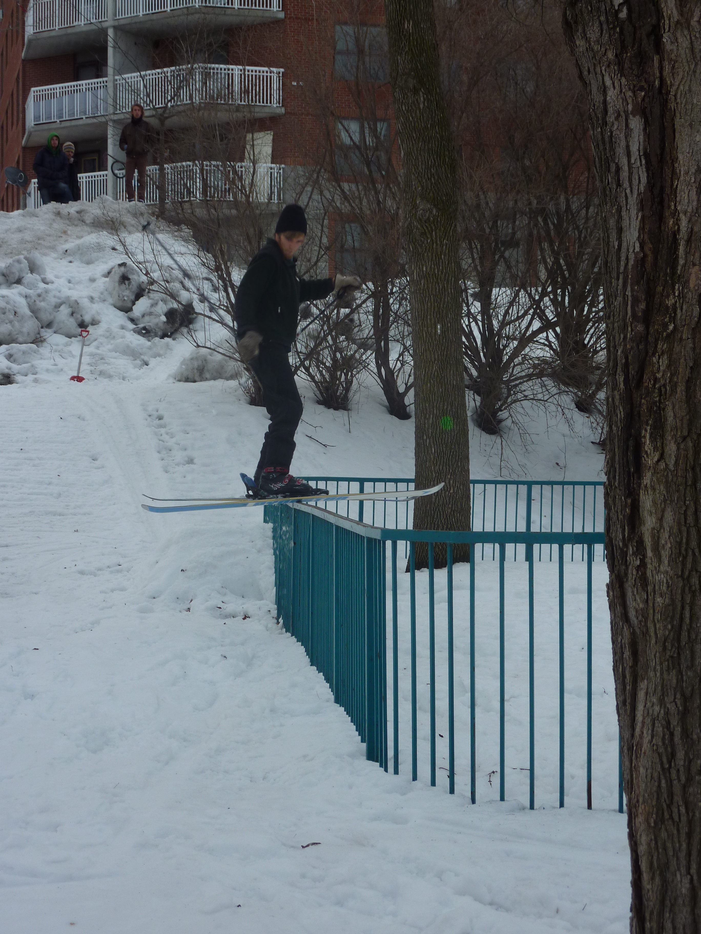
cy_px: 467
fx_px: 1701
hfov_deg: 23.3
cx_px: 350
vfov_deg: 30.7
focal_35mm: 63
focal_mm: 10.3
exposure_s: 1/100
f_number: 4
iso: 80
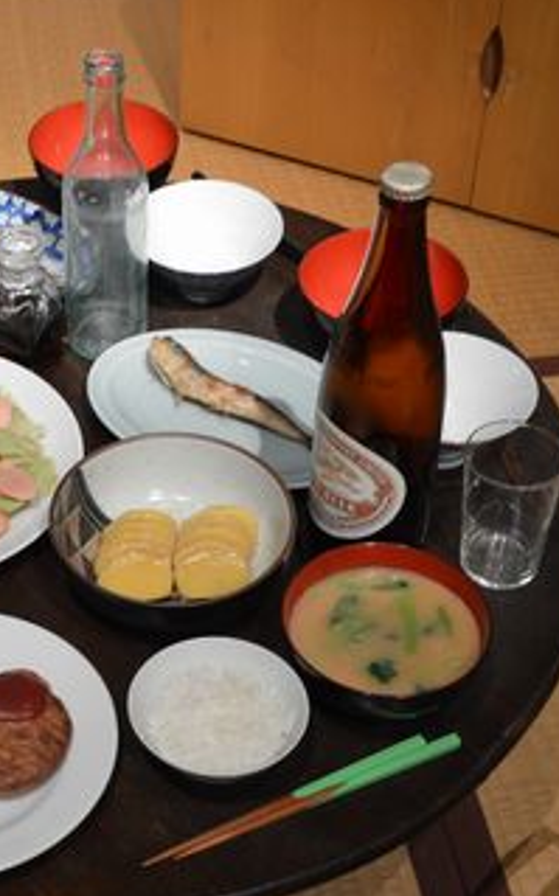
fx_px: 1635
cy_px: 454
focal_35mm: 67
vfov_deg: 30.6
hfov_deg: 19.0
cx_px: 51
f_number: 3.8
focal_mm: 20
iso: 100
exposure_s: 1/13
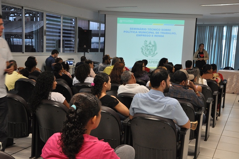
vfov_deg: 29.8
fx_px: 298
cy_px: 80
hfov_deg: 43.7
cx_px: 120
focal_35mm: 45
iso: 1600
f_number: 7.1
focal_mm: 30
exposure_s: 1/40
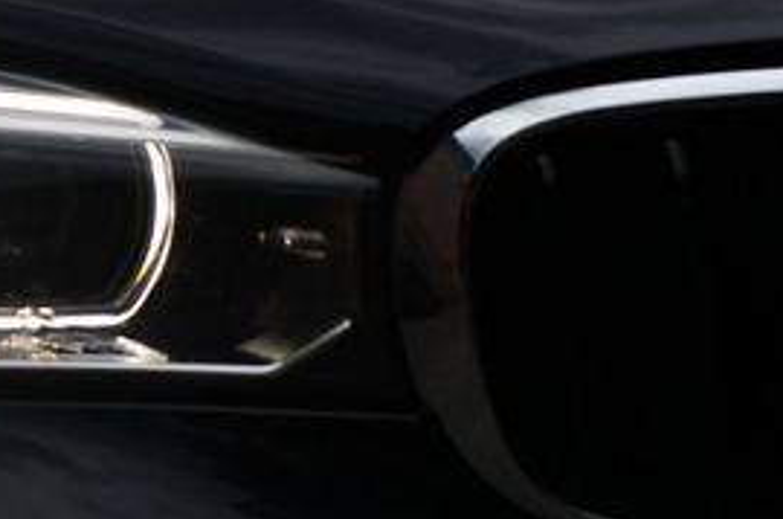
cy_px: 165
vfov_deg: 3.0
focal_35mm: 463
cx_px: -130
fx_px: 10052
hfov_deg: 4.4
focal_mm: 130
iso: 140
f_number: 8
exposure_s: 1/250
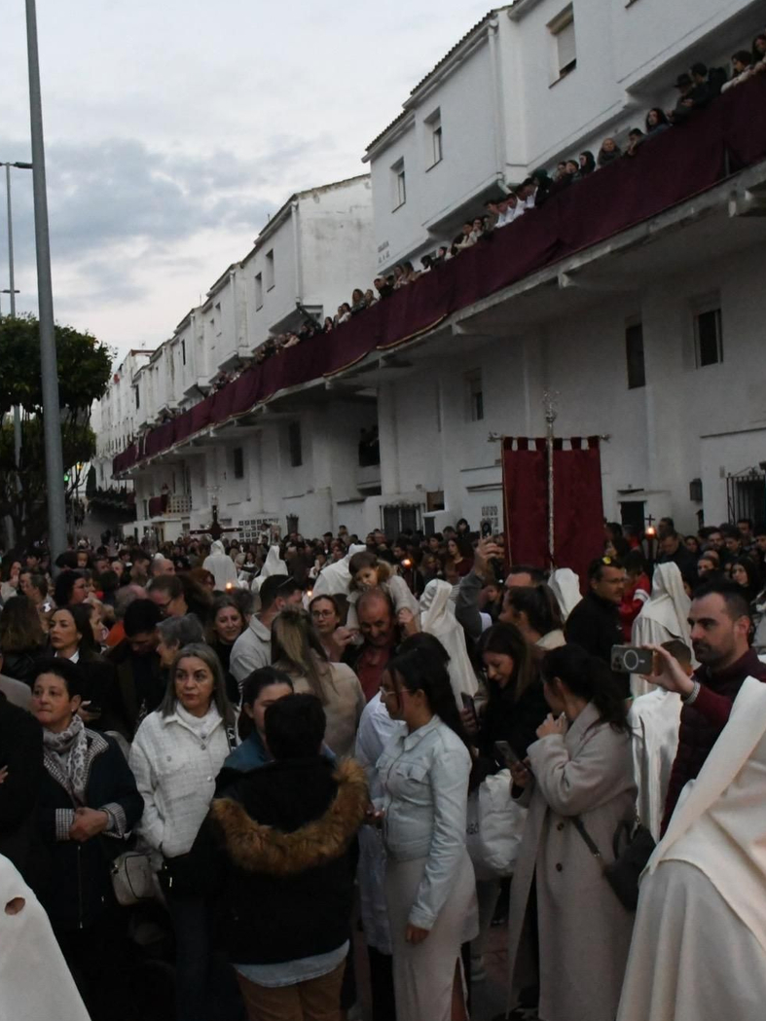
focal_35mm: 44
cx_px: 270
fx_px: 1298
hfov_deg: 32.7
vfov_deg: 42.9
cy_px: 517
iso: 10000
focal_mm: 20
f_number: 16
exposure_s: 1/50
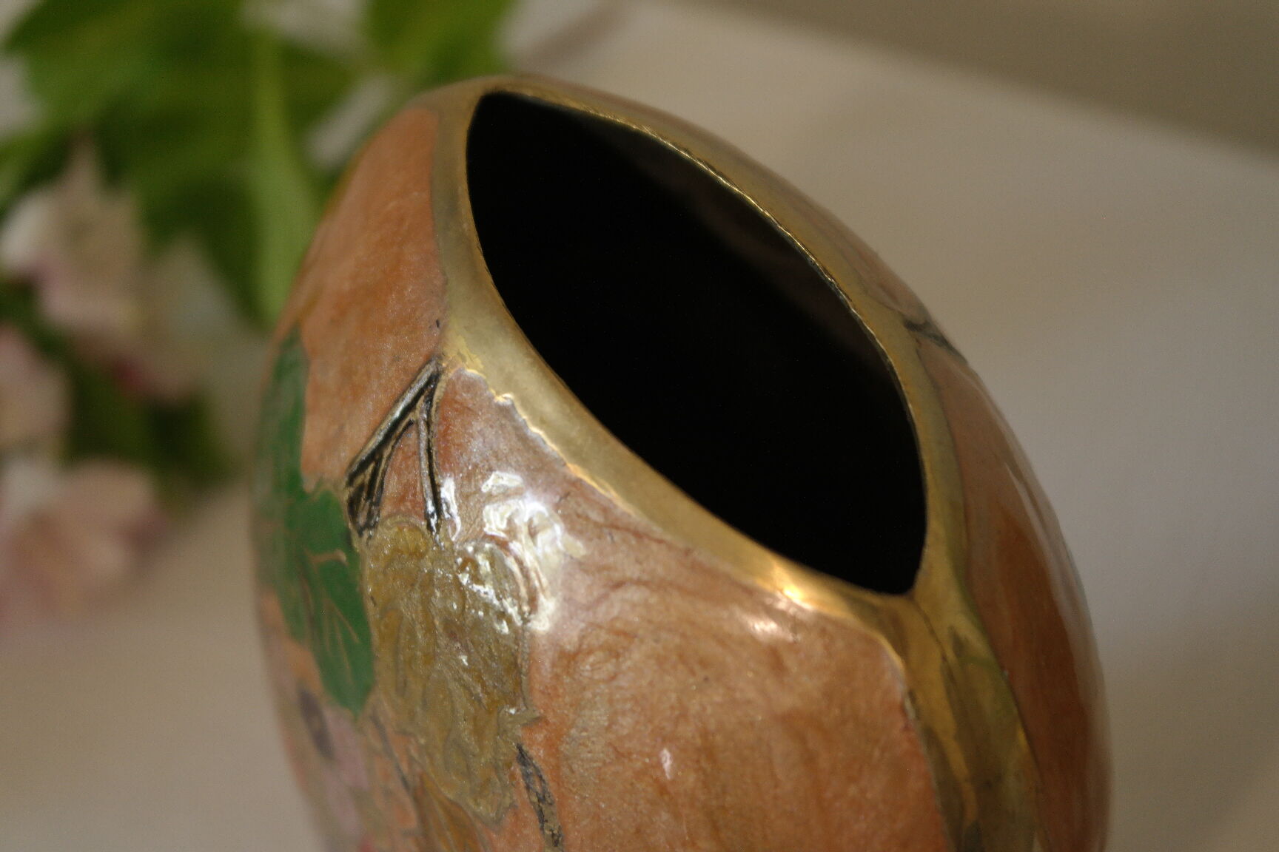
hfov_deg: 26.3
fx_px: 2735
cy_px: 426
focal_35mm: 77
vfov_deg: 17.7
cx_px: 640
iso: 800
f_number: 5.6
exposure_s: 1/40
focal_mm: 50
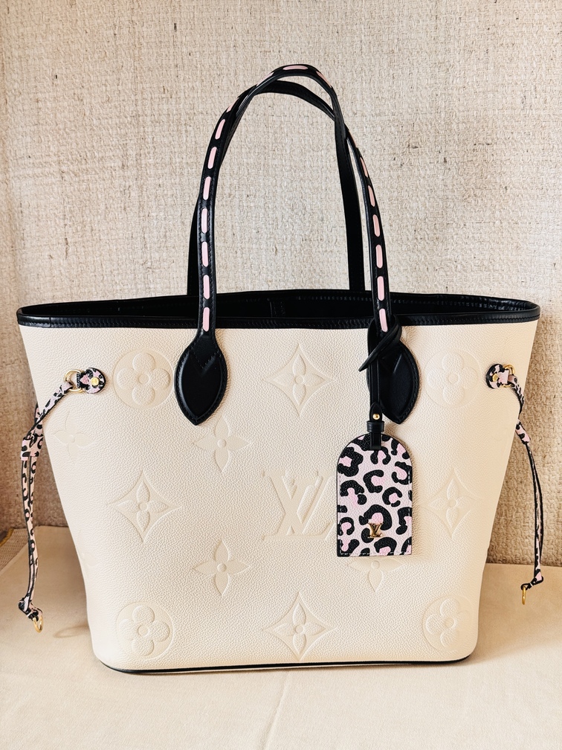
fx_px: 1039
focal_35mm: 48
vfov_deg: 39.7
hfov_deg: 30.3
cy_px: 375
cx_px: 281
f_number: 1.78
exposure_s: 1/216
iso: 64
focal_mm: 6.76
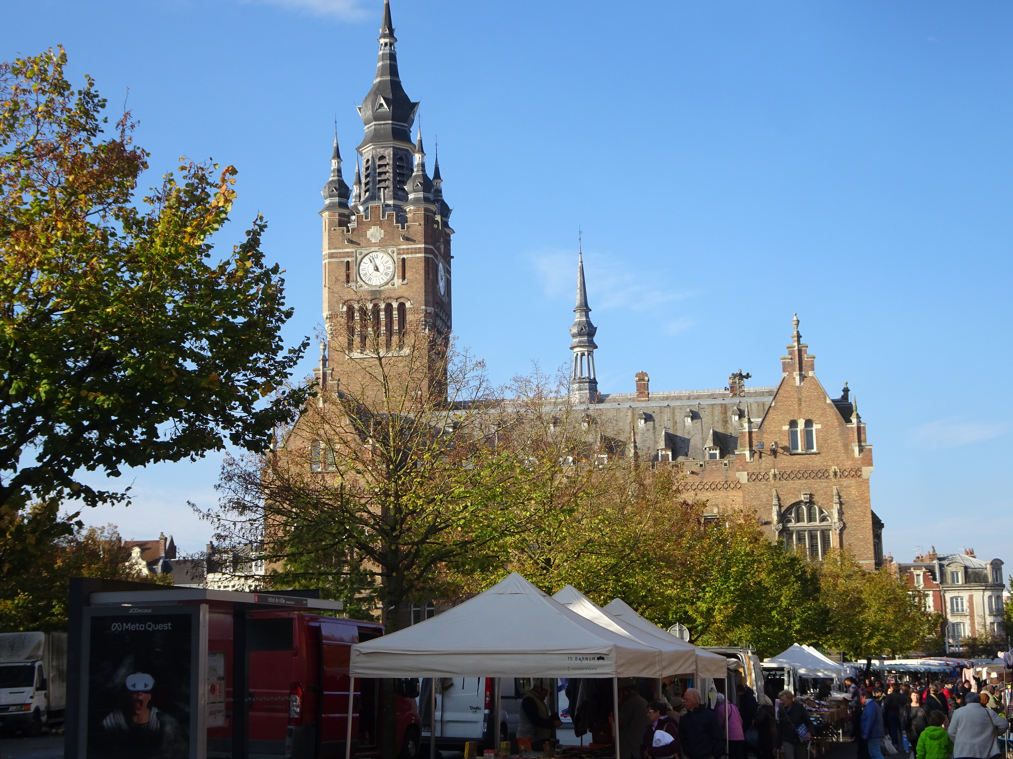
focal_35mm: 52
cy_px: 380
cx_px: 506
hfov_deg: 36.8
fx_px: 1522
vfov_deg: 28.0
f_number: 4.5
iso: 80
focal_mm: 8.84
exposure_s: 1/400
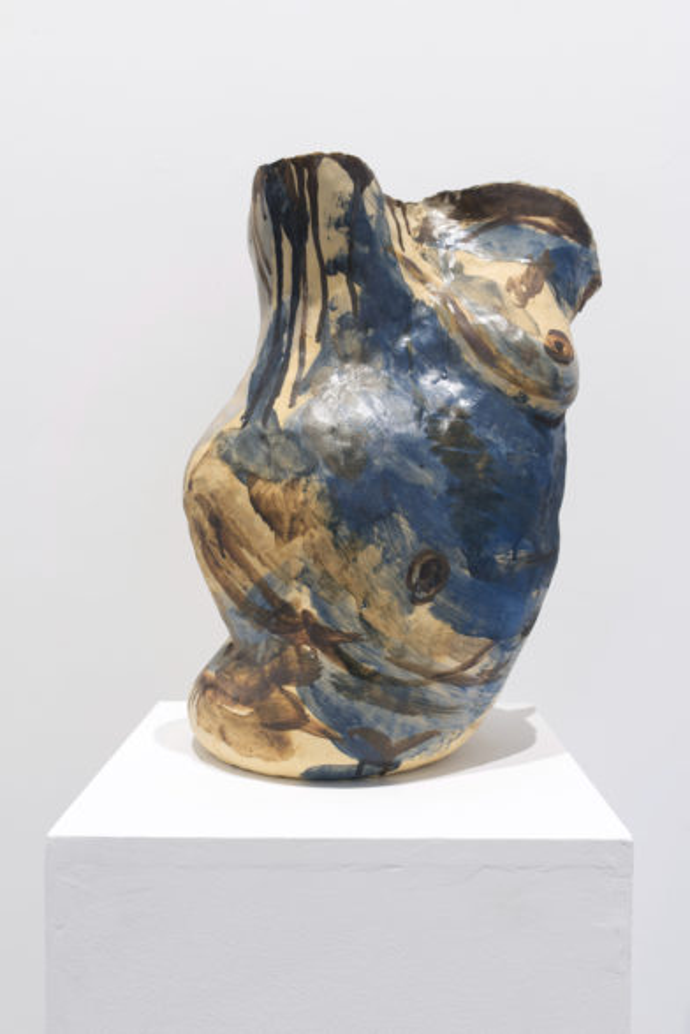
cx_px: 345
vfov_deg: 54.4
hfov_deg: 37.9
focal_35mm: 35
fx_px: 1005
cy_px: 517
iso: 100
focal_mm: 35
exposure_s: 1/1.25
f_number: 11
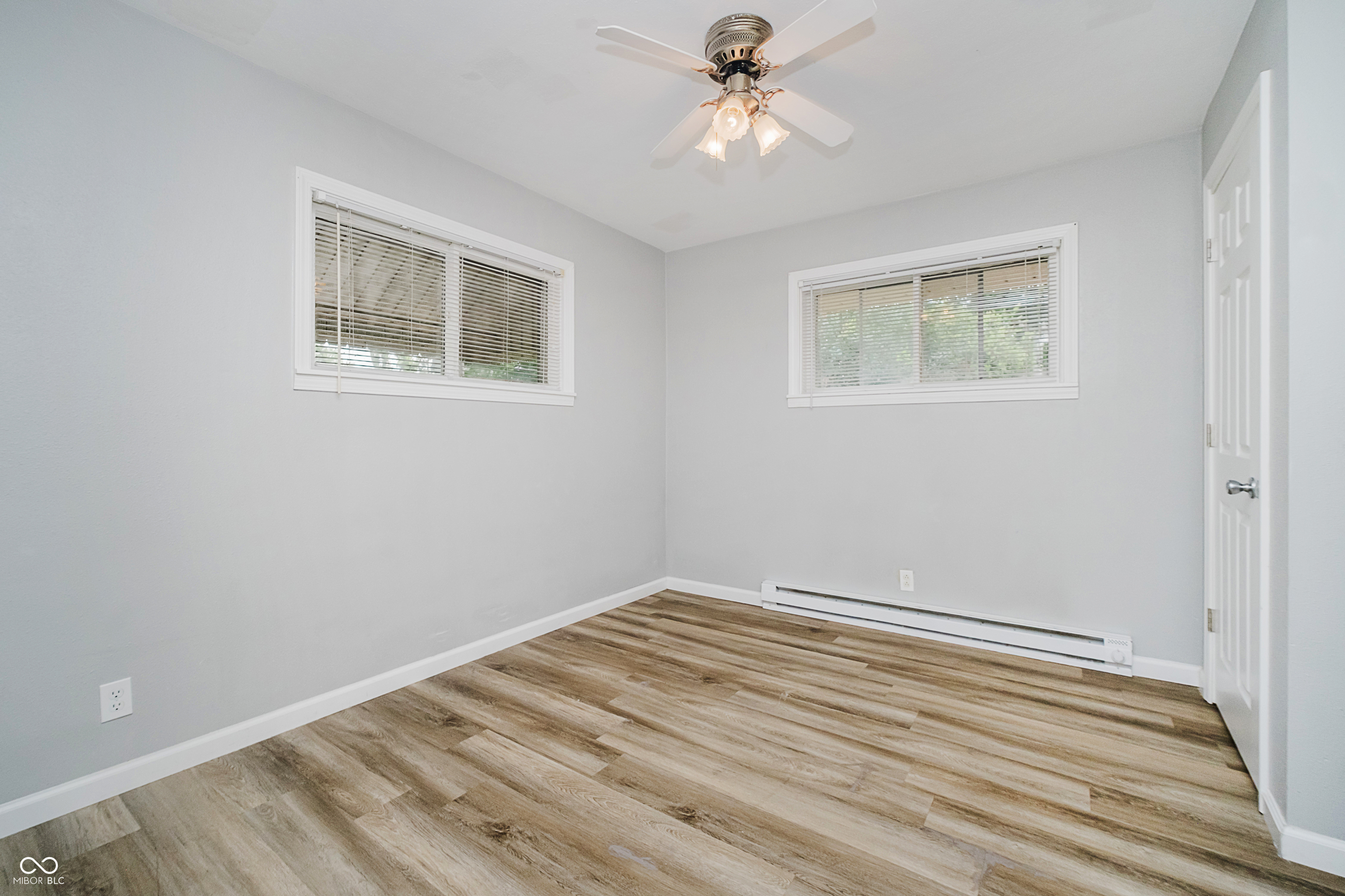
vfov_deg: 77.3
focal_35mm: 15
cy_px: 448
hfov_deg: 100.4
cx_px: 672
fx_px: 560
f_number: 4
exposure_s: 1/160
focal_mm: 10
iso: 500
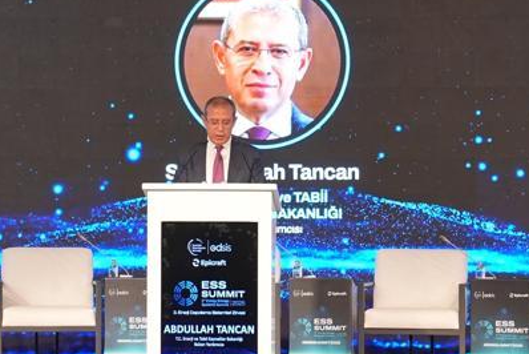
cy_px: 170
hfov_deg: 12.7
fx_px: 2382
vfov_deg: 8.5
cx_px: 211
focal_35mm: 162
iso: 800
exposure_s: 1/125
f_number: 2.8
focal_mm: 70
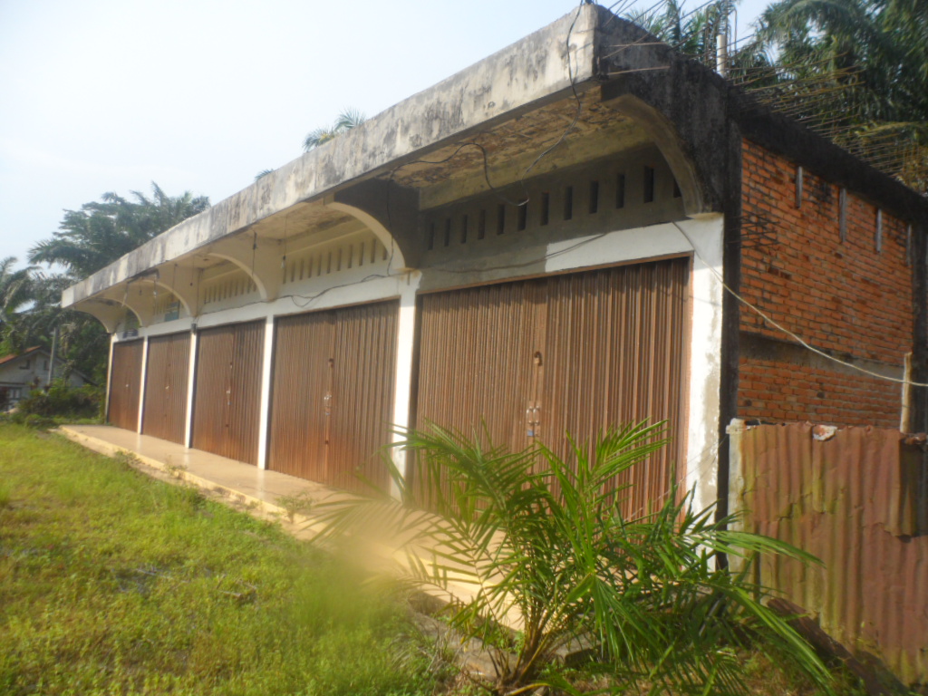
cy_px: 348
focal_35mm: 26
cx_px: 464
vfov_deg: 53.1
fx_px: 697
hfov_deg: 67.3
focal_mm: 4.9
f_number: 3.3
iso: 80
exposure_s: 1/750
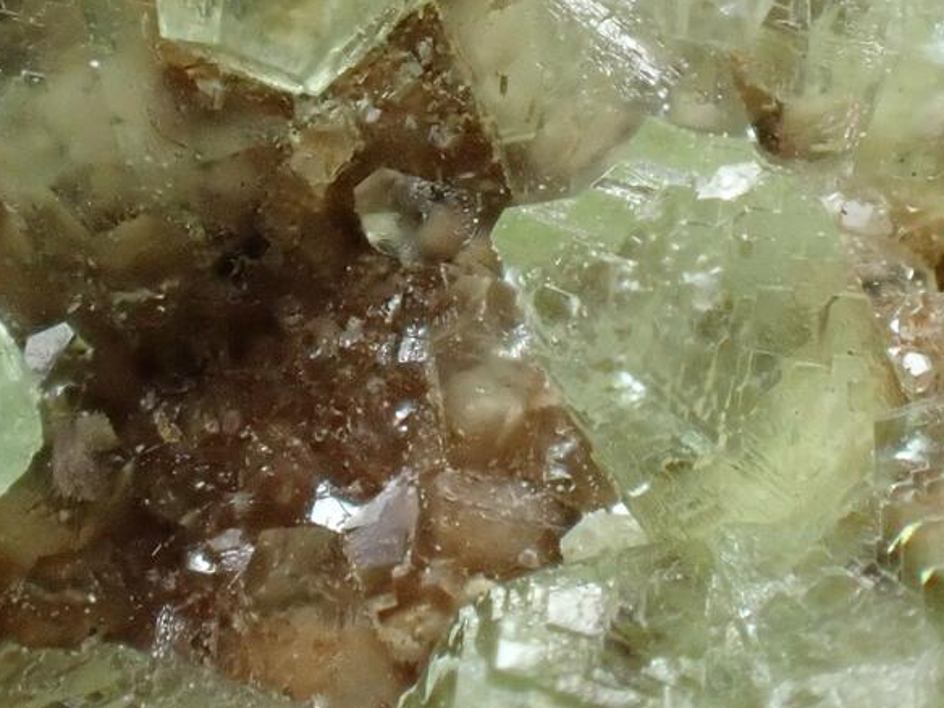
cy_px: -48
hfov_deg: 9.2
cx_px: 370
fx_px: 5836
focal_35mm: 214
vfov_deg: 6.9
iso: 400
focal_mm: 18
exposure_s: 1/400
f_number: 6.3
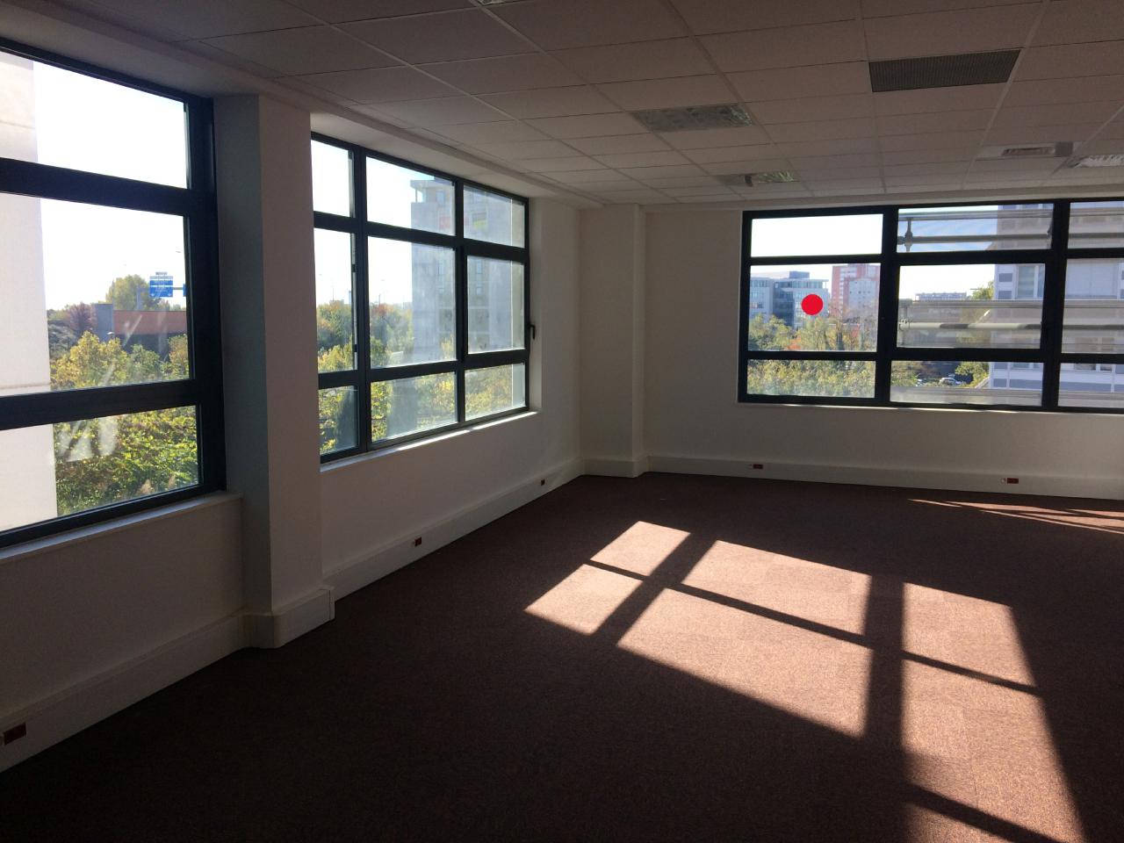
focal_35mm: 29
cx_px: 562
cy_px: 422
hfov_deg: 61.7
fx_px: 942
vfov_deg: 48.2
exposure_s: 1/441
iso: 32
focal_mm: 4.15
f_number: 2.2
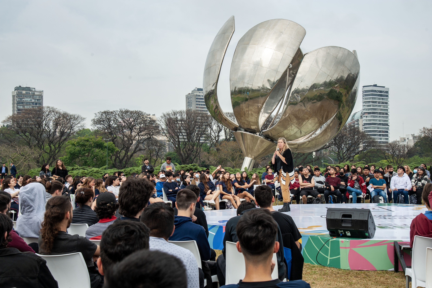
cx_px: 216
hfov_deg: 41.1
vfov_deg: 28.0
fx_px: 576
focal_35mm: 48
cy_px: 144
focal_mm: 48
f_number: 9
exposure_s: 1/320
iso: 200
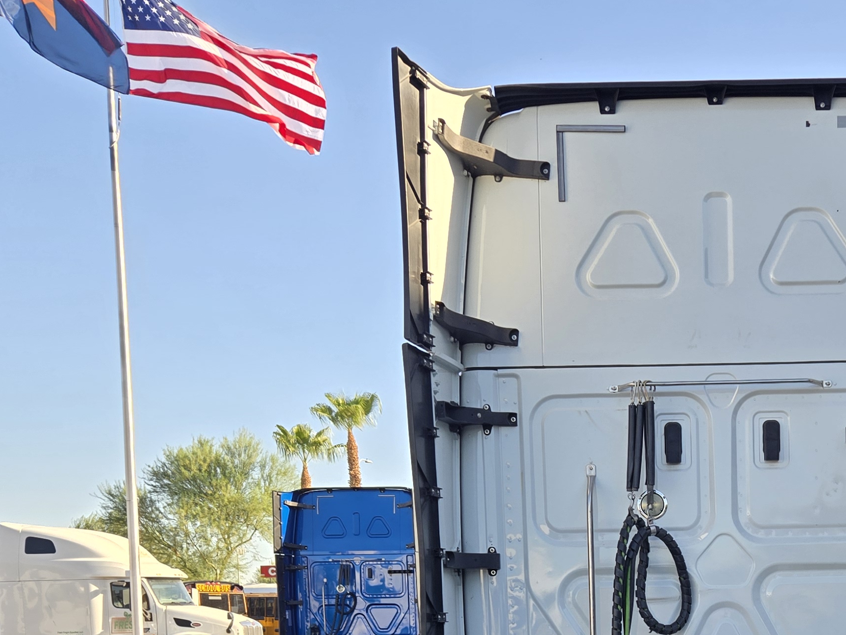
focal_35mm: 54
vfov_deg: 24.7
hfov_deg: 34.1
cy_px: 741
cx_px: 713
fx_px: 1320
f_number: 1.8
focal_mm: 5.4
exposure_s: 1/622
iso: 25
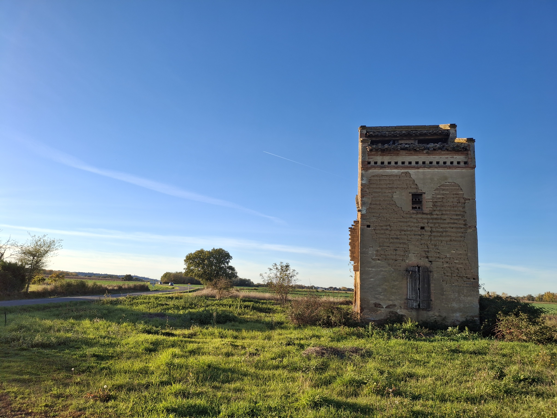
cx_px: 278
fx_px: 402
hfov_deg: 69.4
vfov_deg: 54.9
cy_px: 209
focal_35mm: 25
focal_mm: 4.69
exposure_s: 1/1009
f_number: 1.8
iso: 32
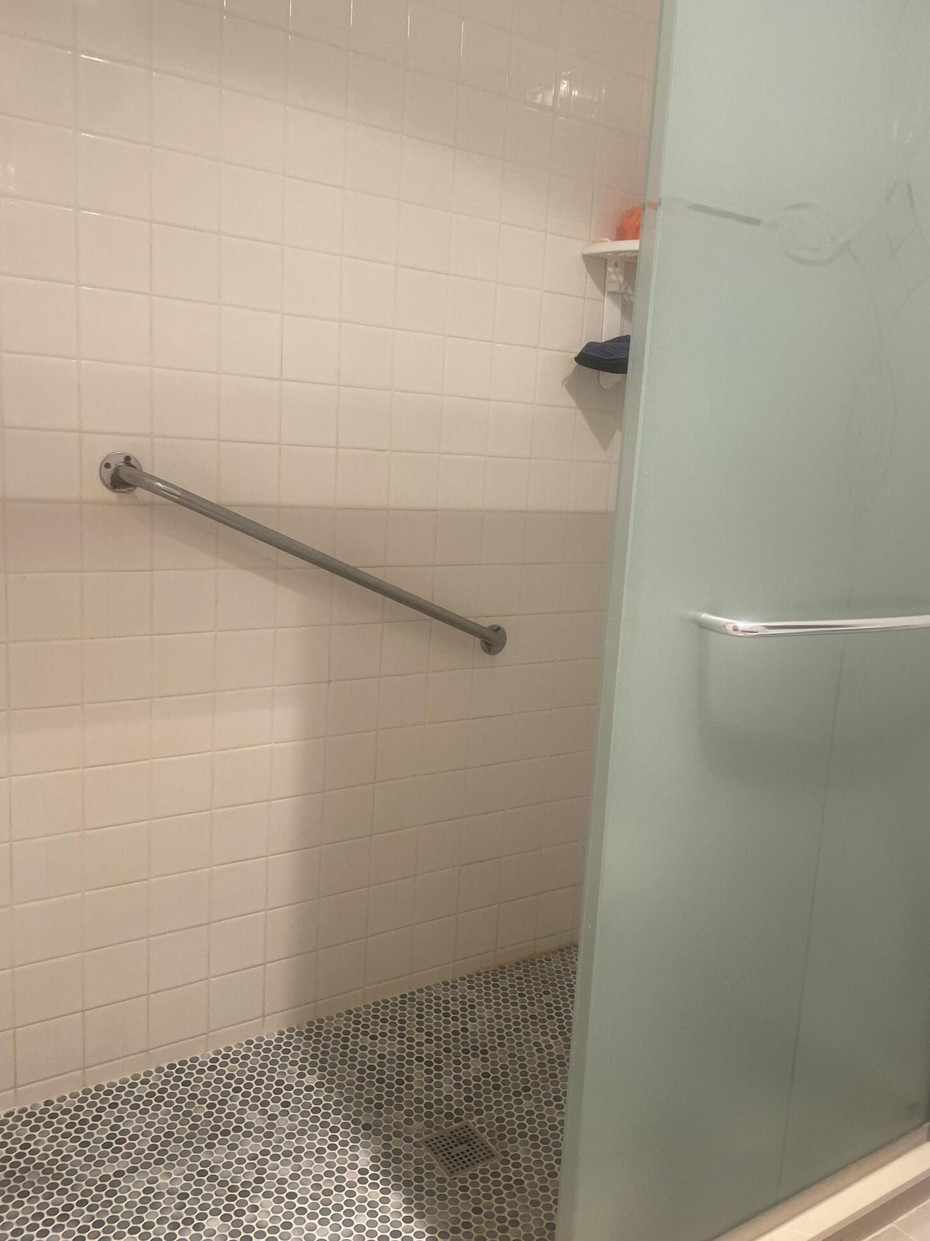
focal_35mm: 27
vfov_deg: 65.3
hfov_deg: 51.3
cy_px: 611
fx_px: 967
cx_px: 482
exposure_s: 1/120
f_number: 1.6
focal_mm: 4.2
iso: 100
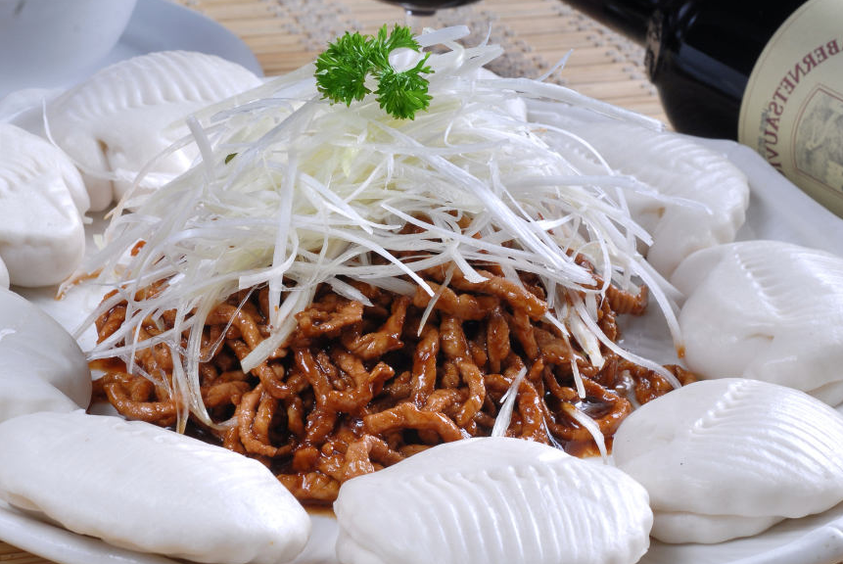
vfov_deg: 12.8
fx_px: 2508
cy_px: 299
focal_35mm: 107
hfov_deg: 19.1
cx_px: 406
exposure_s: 1/200
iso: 125
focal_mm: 60
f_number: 18
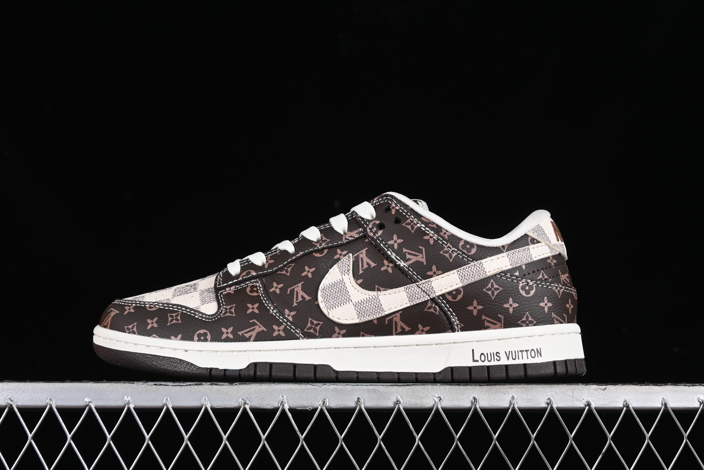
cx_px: 352
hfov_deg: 27.0
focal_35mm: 75
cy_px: 235
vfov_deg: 18.2
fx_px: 1467
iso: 160
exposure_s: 1/80
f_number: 7.1
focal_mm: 50
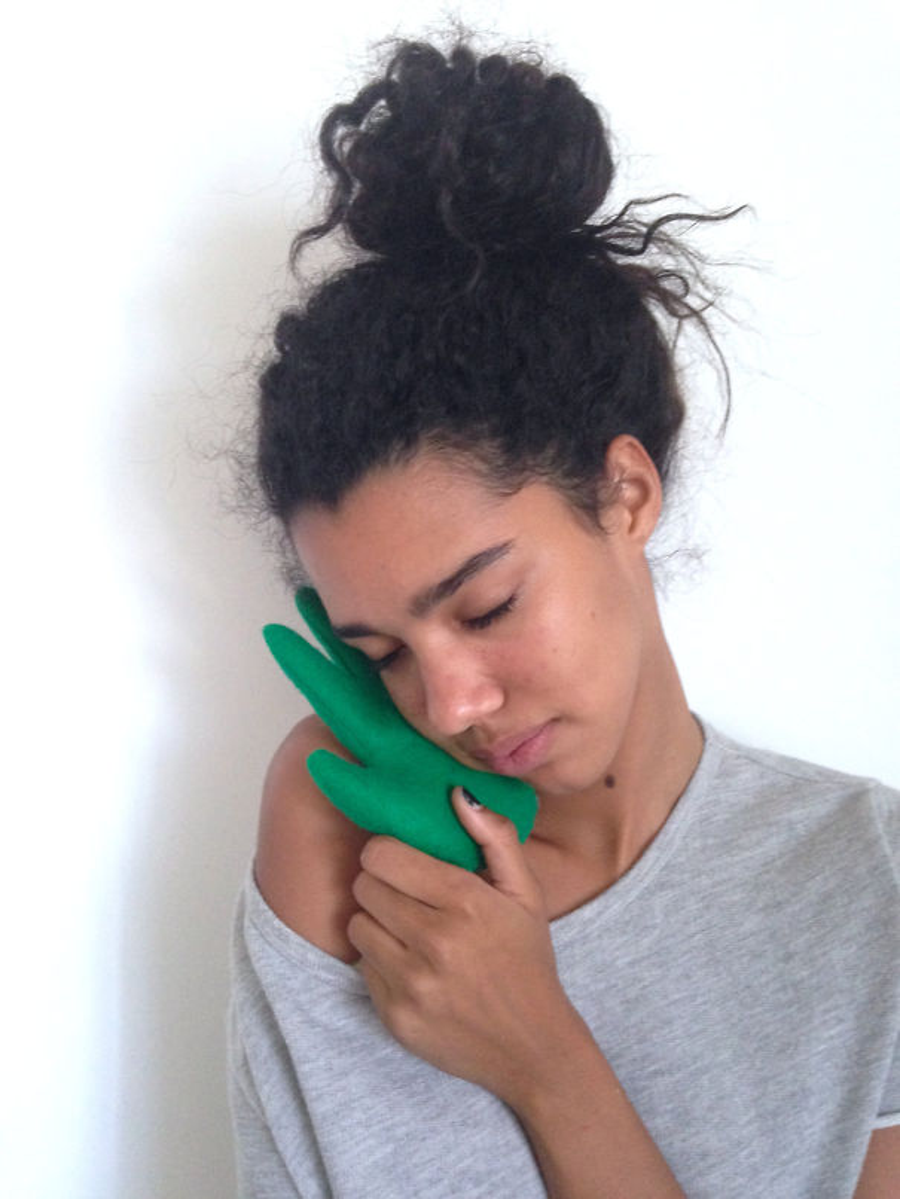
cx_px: 450
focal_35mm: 33
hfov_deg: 43.0
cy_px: 600
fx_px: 1143
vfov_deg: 55.3
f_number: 2.4
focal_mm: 4.12
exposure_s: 1/20
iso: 320
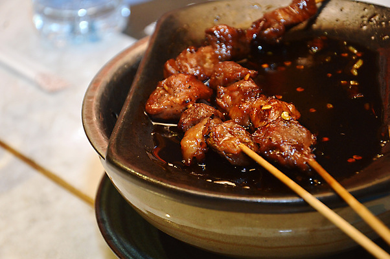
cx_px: 195
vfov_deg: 12.2
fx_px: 1217
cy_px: 130
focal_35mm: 112
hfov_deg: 18.2
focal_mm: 75
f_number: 5.6
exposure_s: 1/60
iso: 400
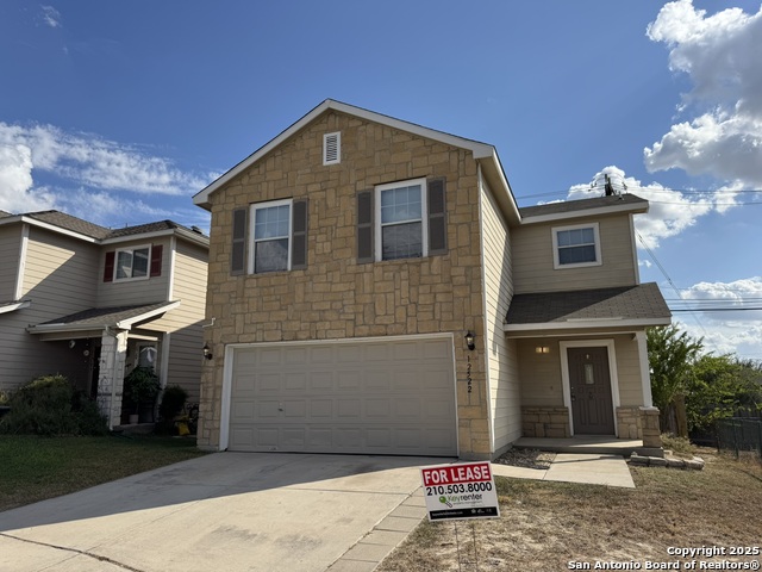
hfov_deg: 71.6
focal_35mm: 24
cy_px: 286
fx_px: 528
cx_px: 381
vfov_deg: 56.8
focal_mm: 6.76
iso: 80
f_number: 1.78
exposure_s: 1/6410
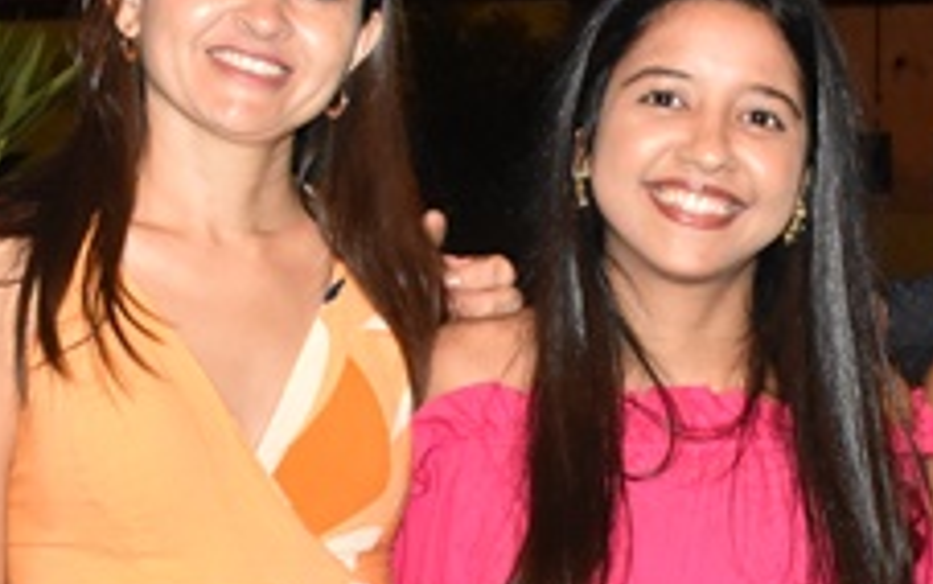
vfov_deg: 13.3
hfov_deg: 21.2
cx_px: 732
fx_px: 2467
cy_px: 553
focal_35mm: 97
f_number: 5.6
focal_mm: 18
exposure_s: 1/100
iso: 2500
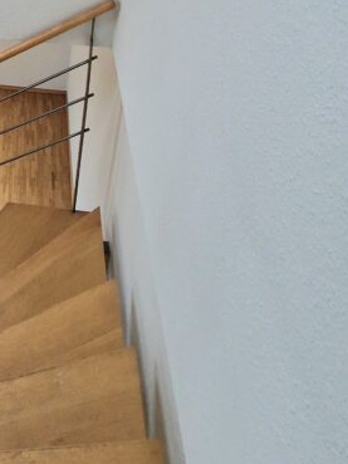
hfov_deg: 31.8
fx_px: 509
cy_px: -91
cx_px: -64
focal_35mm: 38
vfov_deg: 37.3
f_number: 2.2
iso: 125
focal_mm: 2.2
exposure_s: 1/50
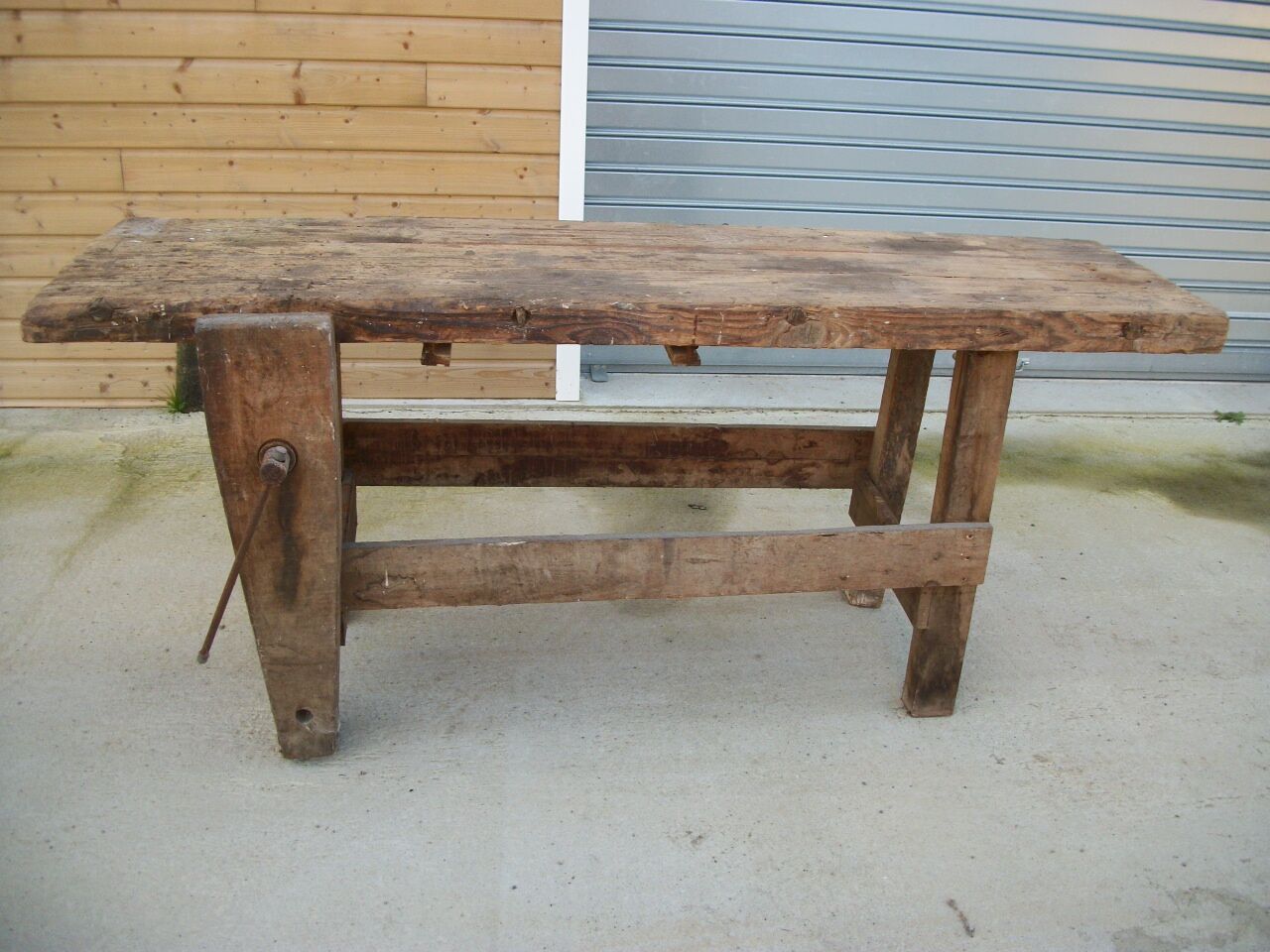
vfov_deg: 44.2
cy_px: 476
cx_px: 635
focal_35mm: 32
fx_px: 1174
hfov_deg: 56.8
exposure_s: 1/160
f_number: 2.9
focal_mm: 5.7
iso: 80
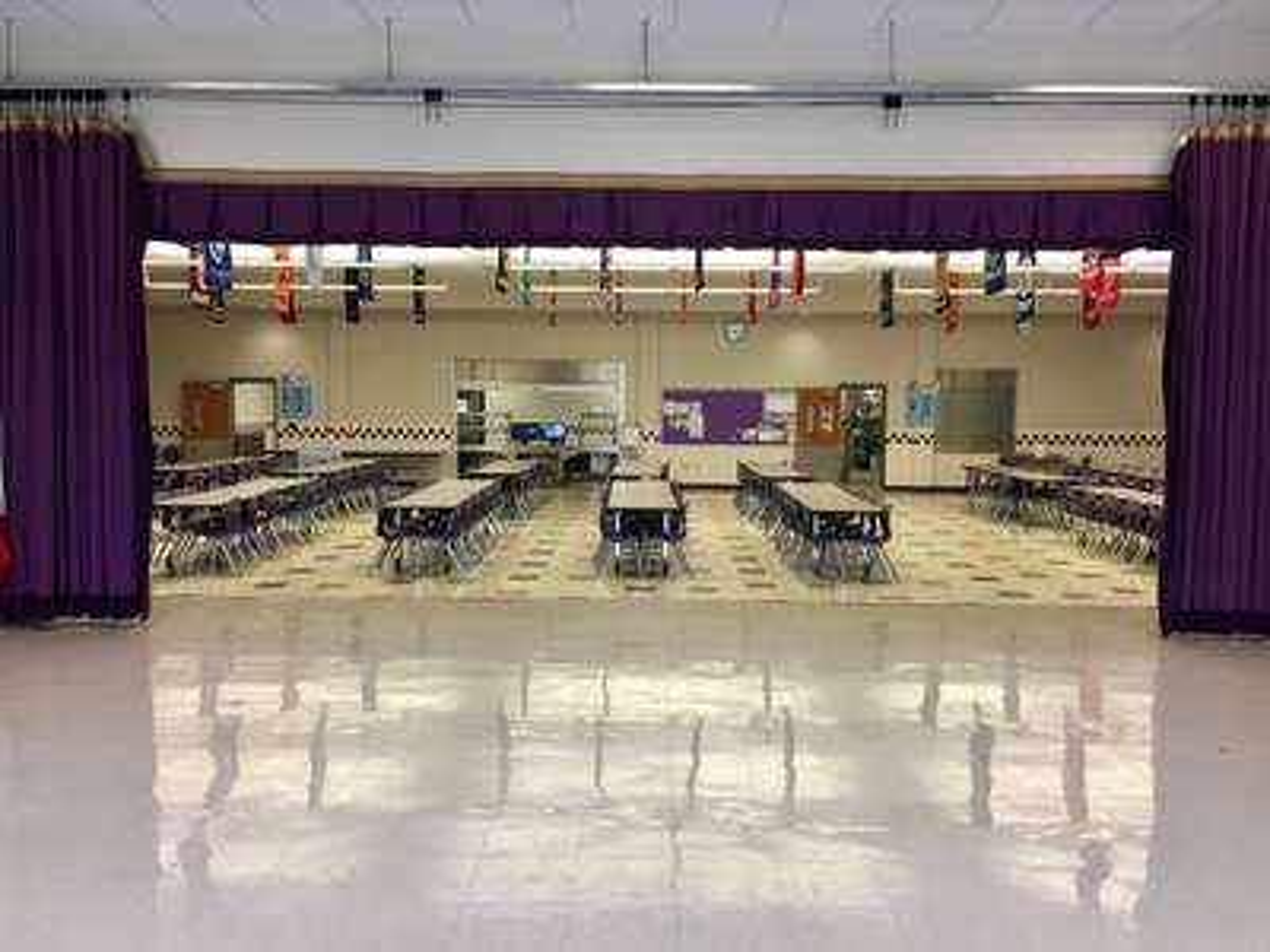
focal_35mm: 29
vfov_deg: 48.2
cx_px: 635
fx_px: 1064
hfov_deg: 61.7
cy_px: 476
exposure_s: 1/30
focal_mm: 4.15
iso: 32
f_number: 2.2
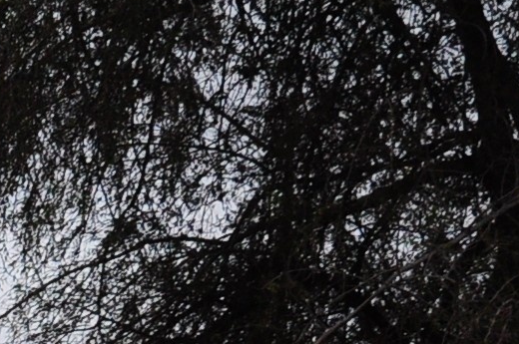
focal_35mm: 260
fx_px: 3743
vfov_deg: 5.1
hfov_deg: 7.2
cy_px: 946
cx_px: -965
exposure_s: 1/1000
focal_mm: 28
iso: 1000
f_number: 5.6
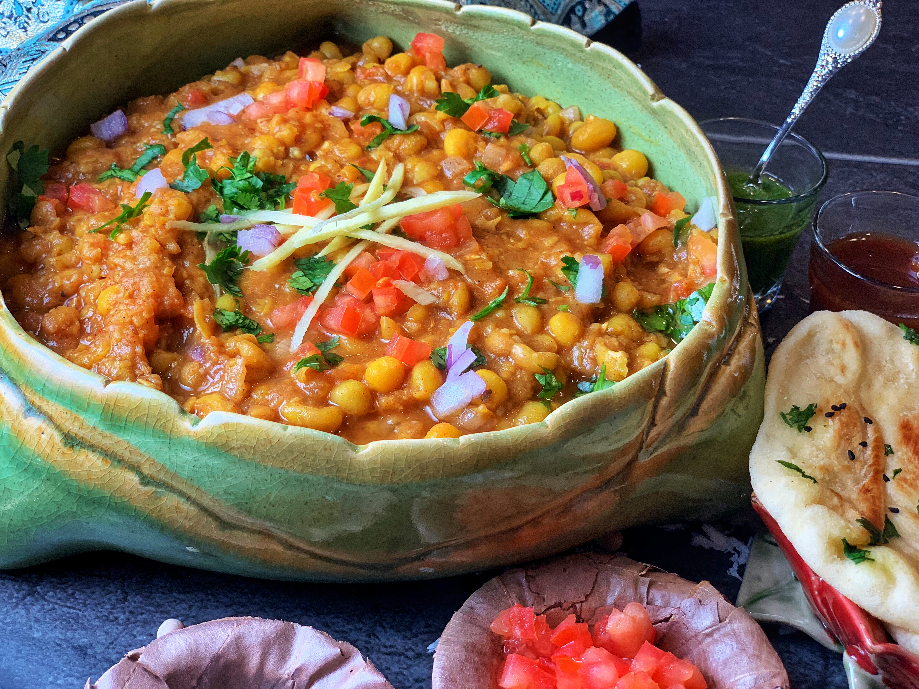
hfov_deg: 36.8
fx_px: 1381
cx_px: 460
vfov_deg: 28.0
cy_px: 344
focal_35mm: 52
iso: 64
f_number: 2.4
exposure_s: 1/120
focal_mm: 6
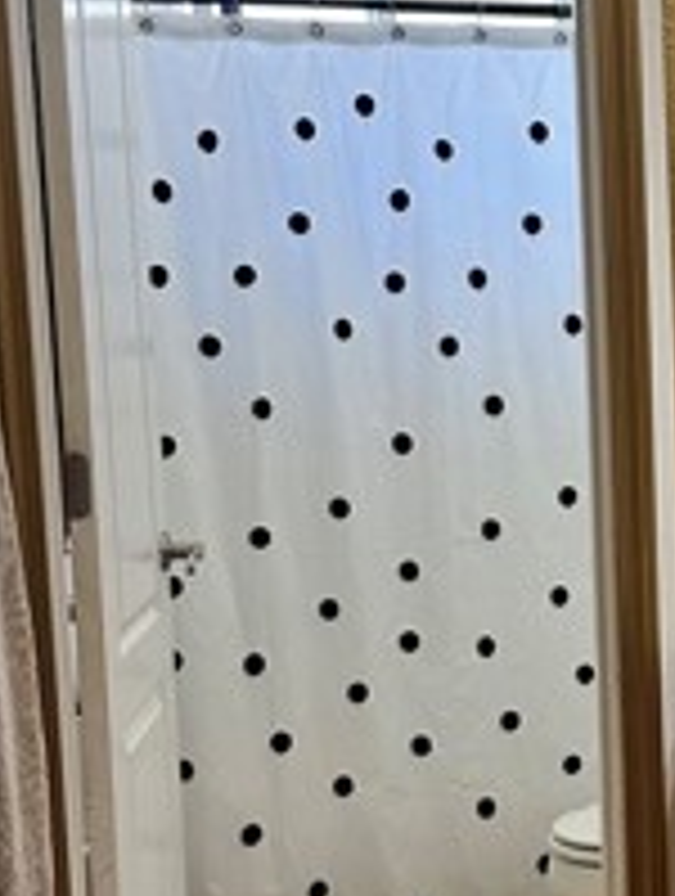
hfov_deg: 18.1
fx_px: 1996
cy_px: 558
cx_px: 842
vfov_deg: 25.2
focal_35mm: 77
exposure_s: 1/120
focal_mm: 6.86
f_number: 1.78
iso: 200
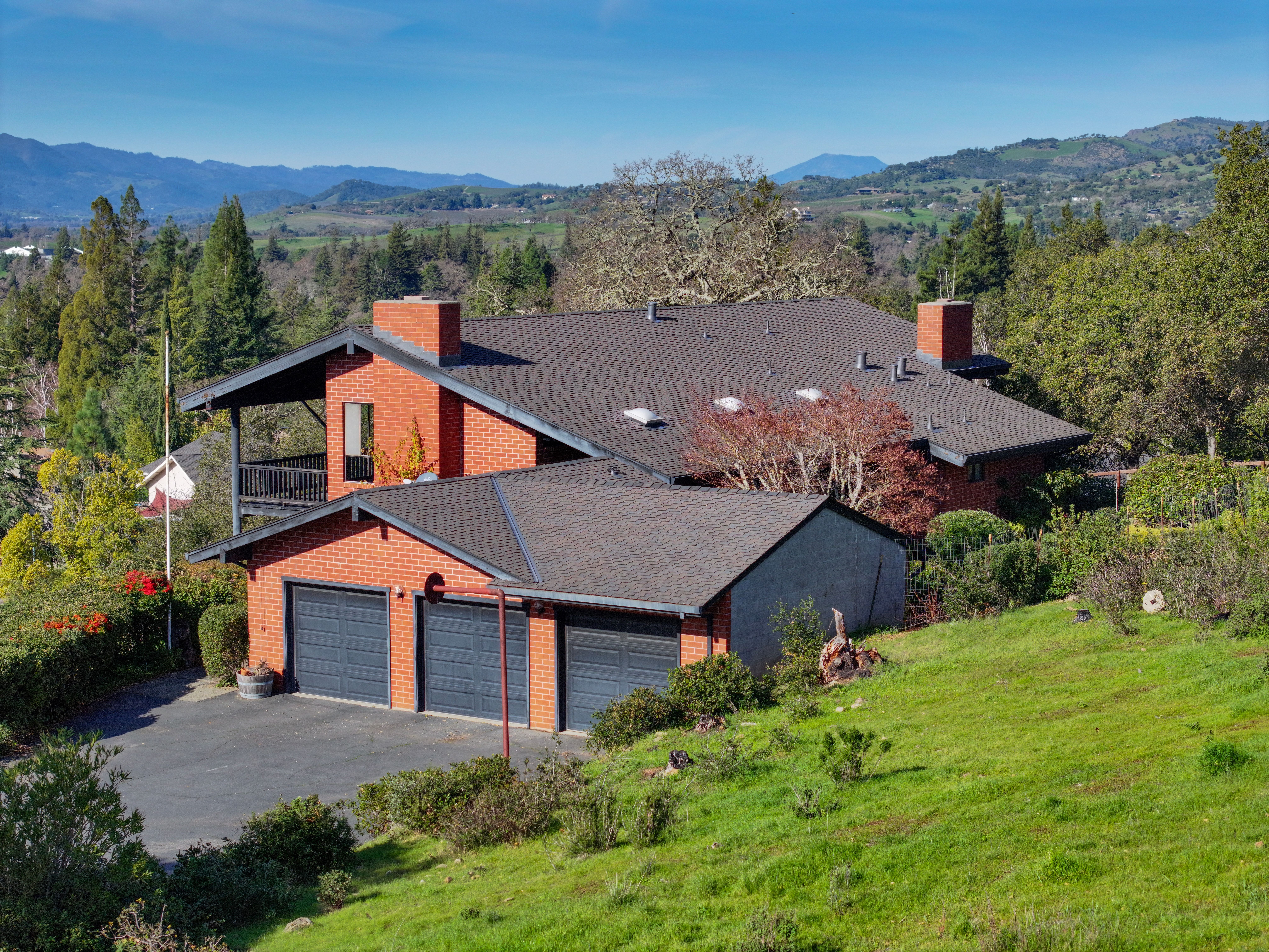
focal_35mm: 70
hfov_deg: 27.8
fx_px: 2566
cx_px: 634
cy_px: 476
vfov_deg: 21.0
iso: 130
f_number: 2.8
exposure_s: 1/1250
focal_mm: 19.35
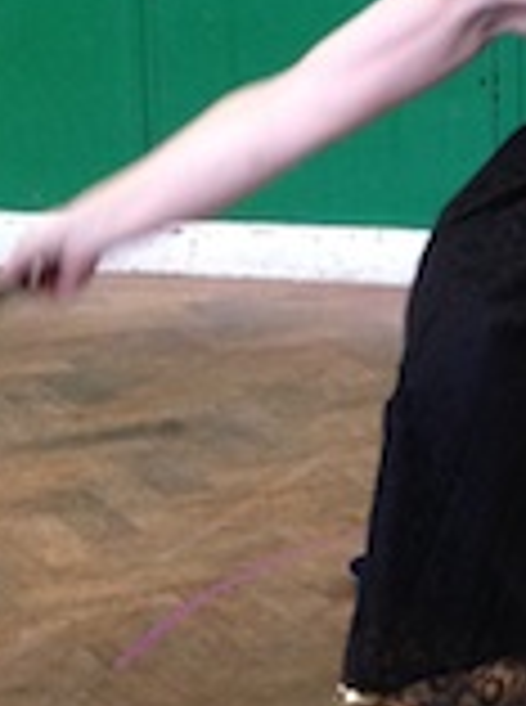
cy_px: 142
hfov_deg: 9.5
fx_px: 3031
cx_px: 877
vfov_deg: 13.2
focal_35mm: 149
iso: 160
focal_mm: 4.28
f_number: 2.4
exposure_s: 1/20
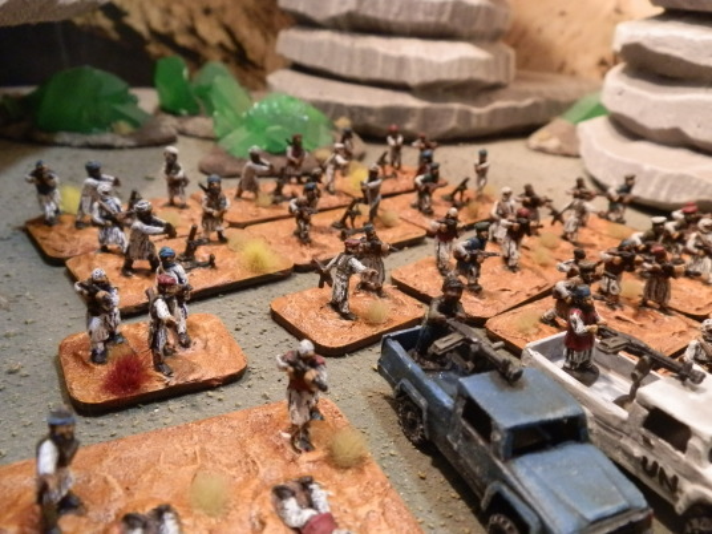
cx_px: 356
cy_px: 267
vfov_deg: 49.7
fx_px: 576
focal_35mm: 28
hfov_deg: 63.4
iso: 400
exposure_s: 1/50
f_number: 3.1
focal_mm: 5
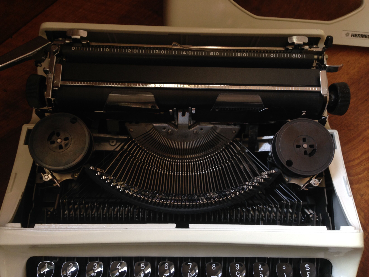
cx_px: 184
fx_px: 352
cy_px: 138
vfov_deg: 42.9
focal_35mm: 33
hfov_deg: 55.4
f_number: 2.4
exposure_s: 1/30
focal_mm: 4.12
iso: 50
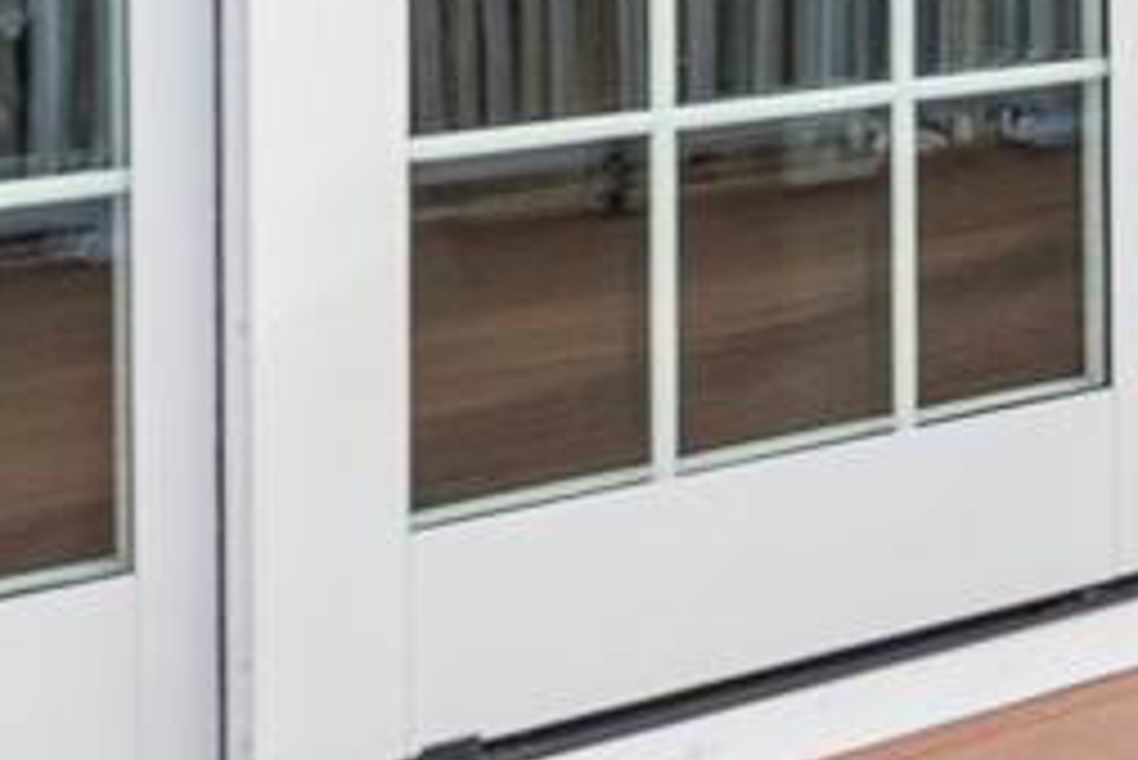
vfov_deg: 13.9
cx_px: 2150
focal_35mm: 91
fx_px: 2878
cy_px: -463
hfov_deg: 17.4
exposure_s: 1/160
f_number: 8
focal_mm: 16
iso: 200
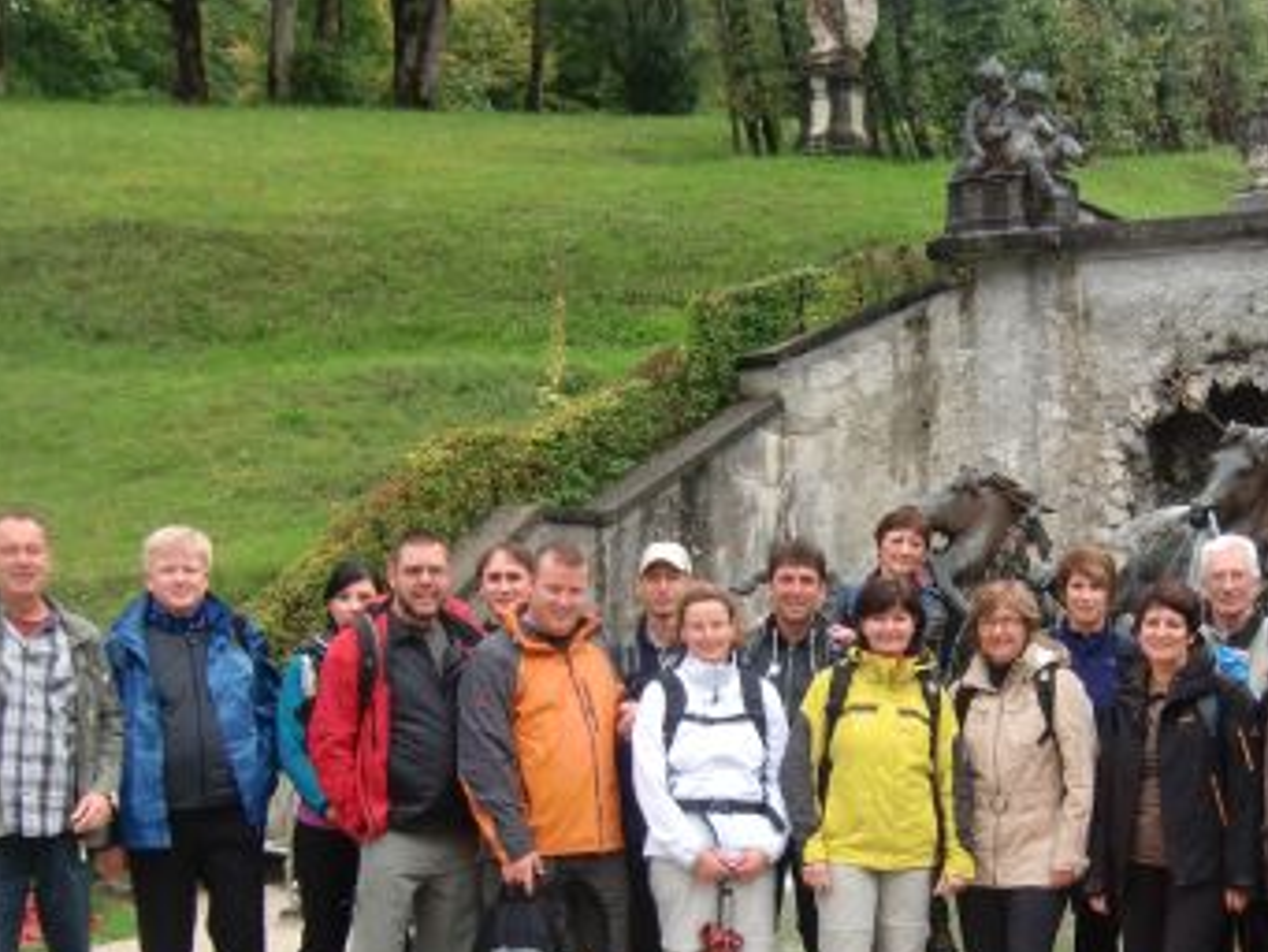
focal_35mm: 51
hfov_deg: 36.5
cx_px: 967
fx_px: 1869
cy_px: 770
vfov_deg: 28.0
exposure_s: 1/60
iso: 64
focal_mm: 5.2
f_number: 3.5
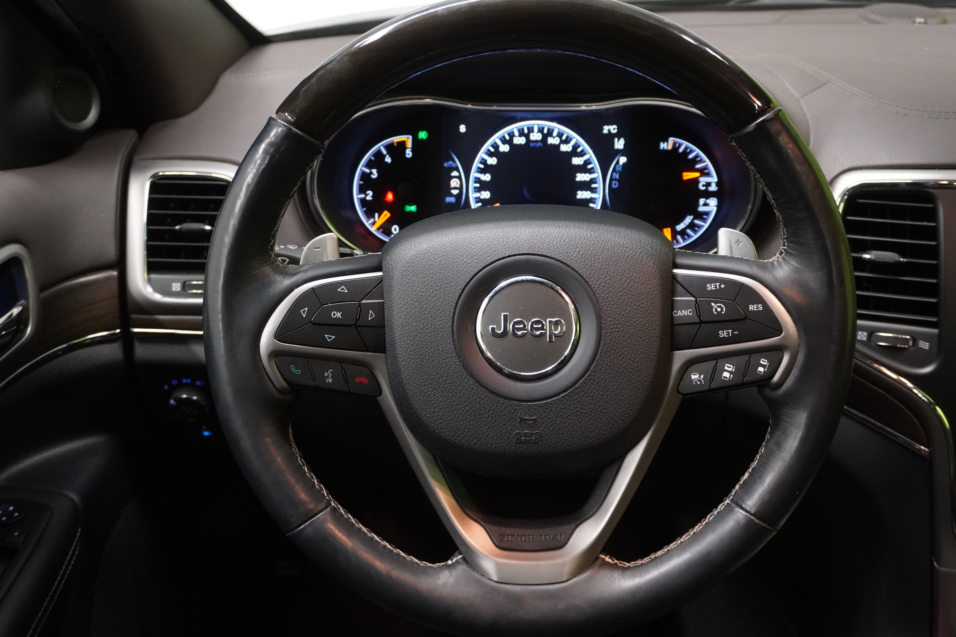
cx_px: 527
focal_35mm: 40
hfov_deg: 48.8
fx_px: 1051
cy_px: 307
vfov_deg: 33.7
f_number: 4
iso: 1600
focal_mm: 23
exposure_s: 1/40
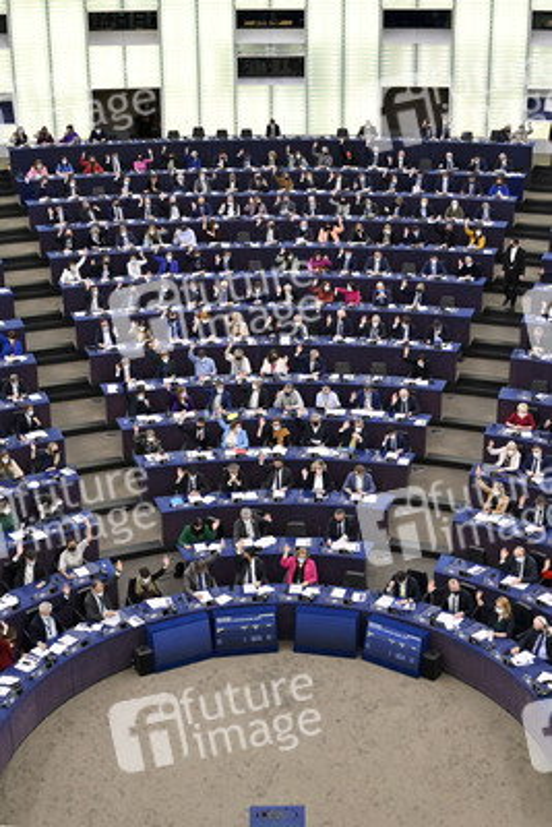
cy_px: 414
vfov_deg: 53.1
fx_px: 827
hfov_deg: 36.9
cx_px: 276
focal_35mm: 36
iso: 1250
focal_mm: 36
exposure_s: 1/320
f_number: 4
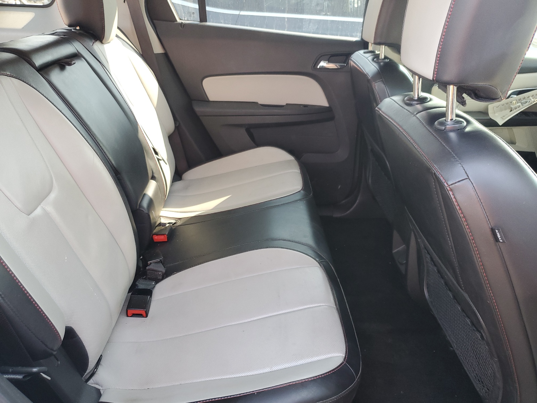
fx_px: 403
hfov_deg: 67.3
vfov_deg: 53.1
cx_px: 268
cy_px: 202
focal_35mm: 26
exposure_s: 1/120
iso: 85
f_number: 1.5
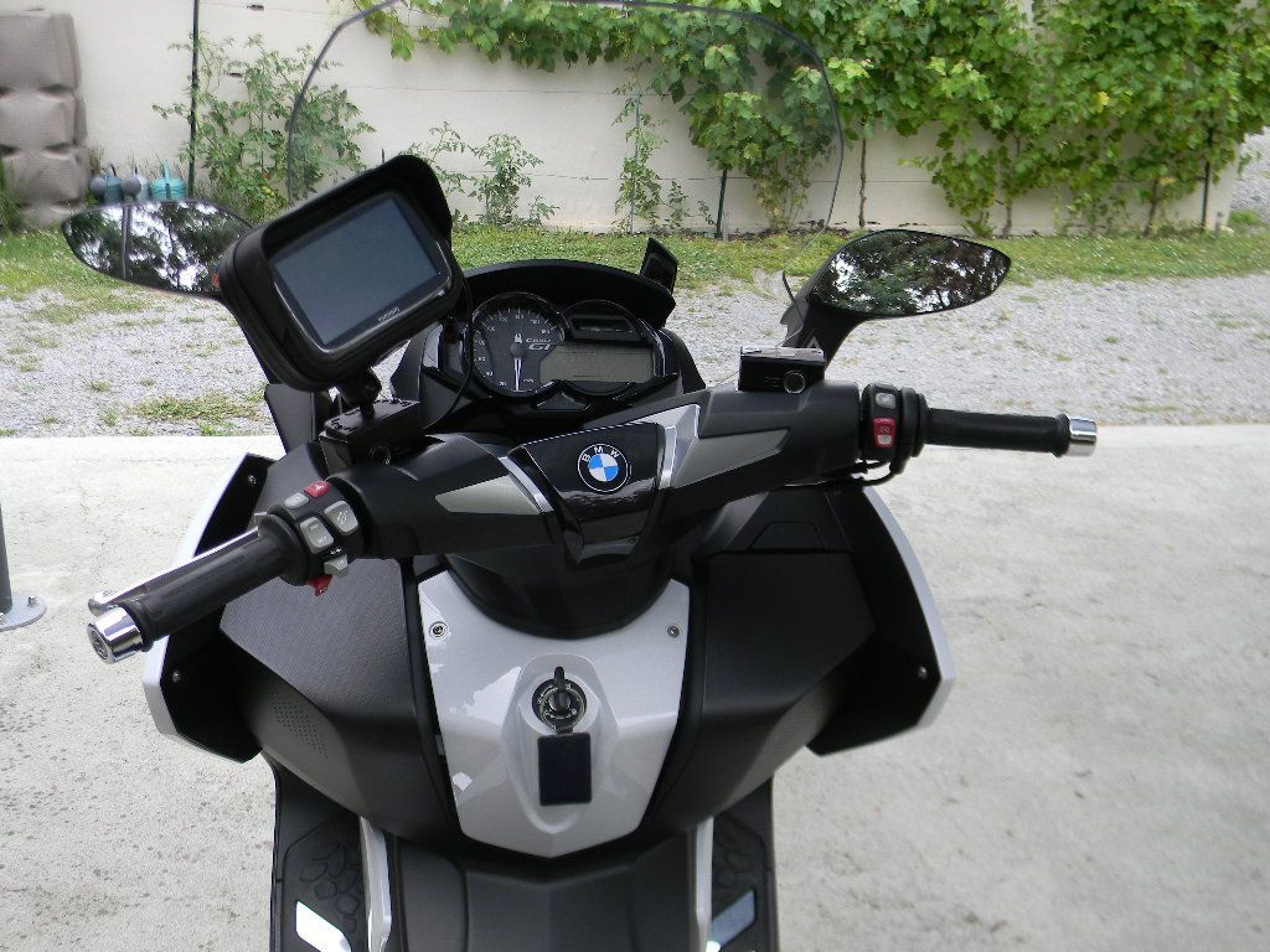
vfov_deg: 39.7
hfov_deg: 51.4
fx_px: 1321
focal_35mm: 36
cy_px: 476
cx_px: 635
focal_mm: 6.4
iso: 80
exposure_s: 1/122
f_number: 3.7
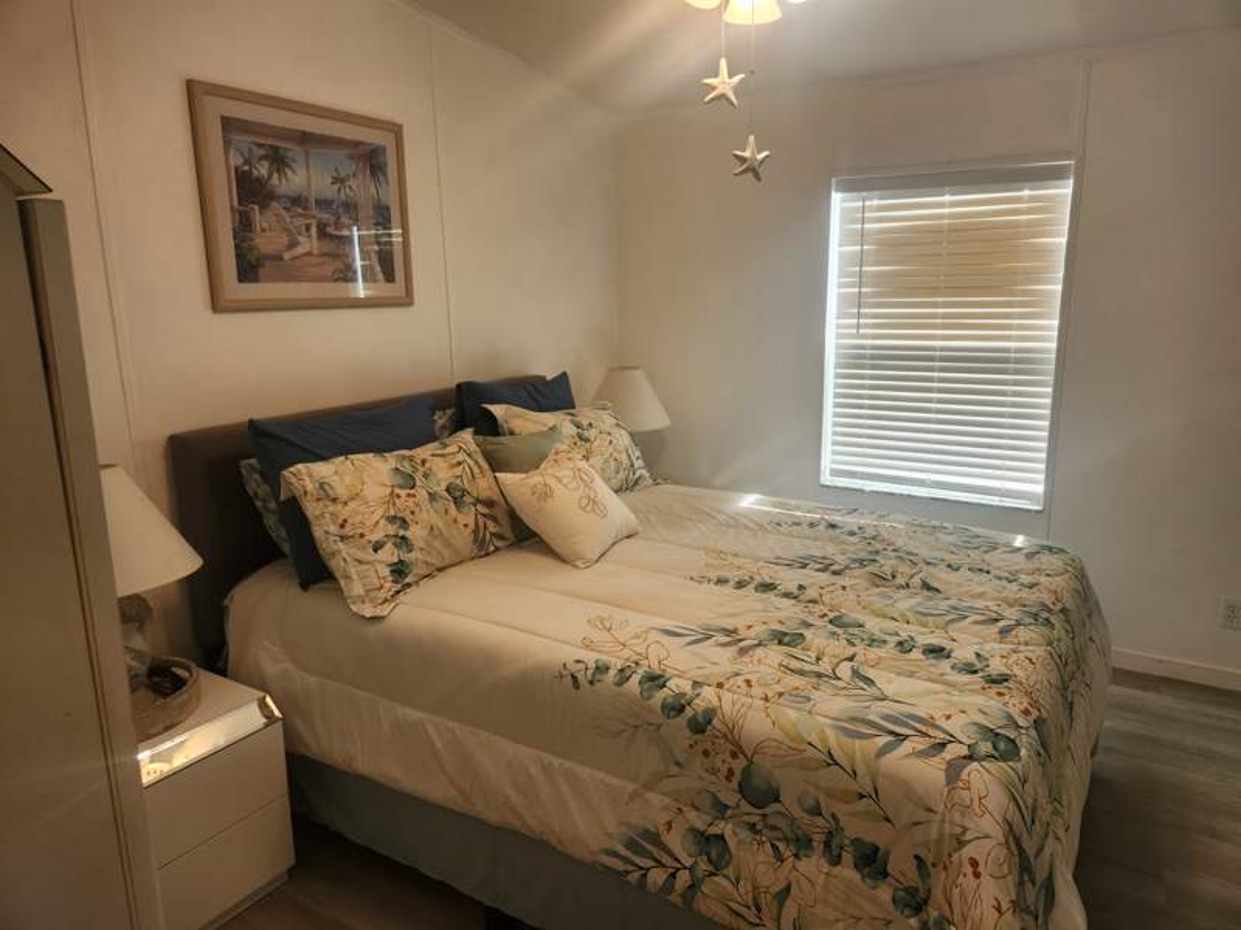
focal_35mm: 23
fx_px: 825
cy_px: 465
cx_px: 620
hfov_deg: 73.9
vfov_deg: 58.9
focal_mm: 5.4
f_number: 1.8
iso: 80
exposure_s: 1/120
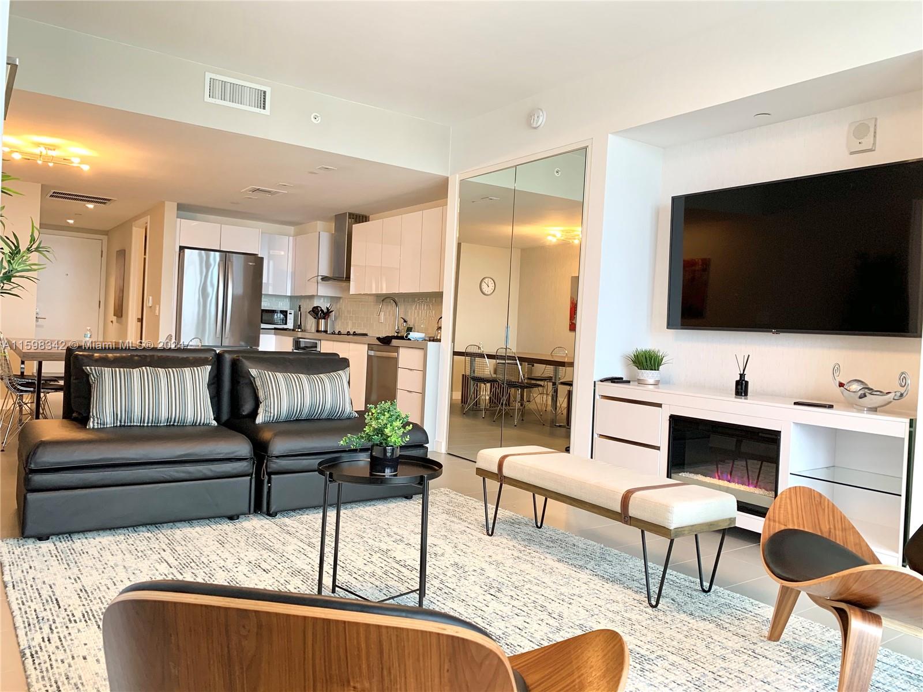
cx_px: 462
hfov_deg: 67.3
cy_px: 346
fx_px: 693
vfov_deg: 53.1
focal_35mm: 26
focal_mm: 4.25
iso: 80
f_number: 1.8
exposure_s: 1/60
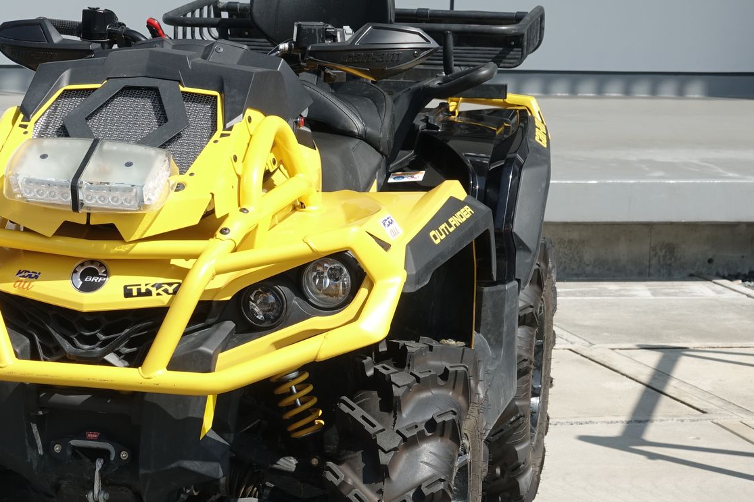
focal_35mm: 93
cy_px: 334
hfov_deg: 21.7
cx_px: 176
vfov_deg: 14.7
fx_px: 1947
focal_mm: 19.68
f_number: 4
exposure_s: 1/500
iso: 100
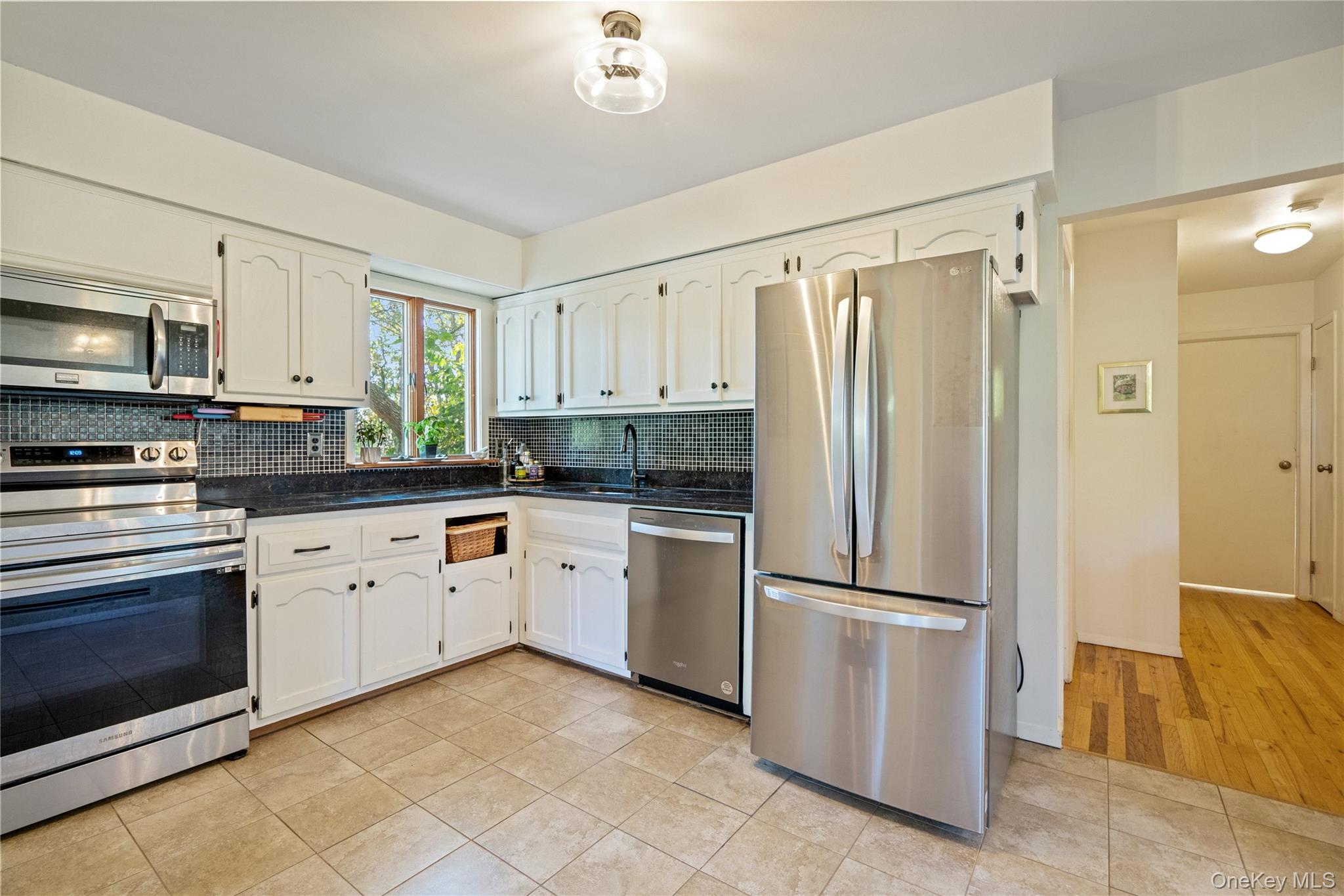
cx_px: 672
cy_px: 448
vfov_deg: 73.7
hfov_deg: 96.7
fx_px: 597
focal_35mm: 16
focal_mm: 16
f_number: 5.6
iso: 1000
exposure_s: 1/10
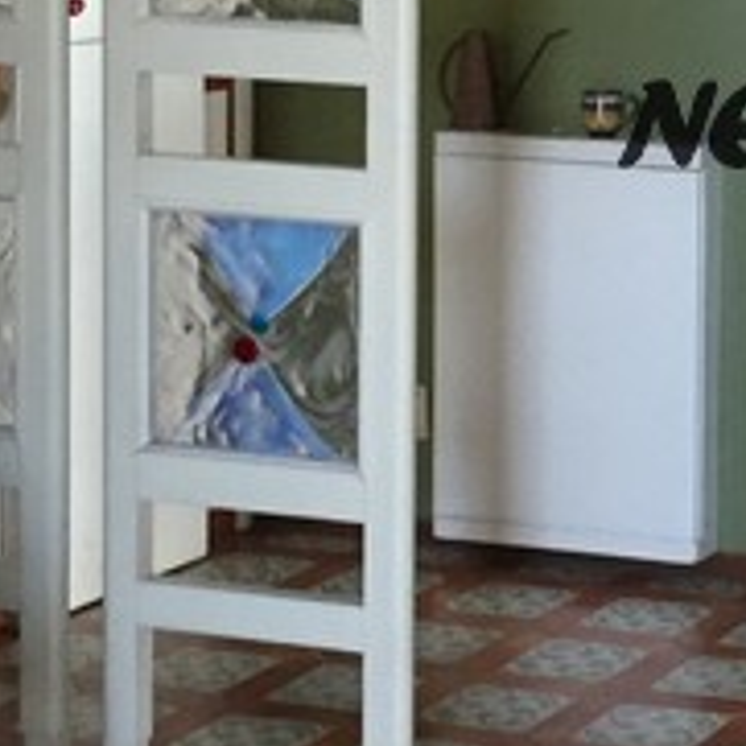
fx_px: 2755
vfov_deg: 15.3
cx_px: 1047
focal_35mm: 113
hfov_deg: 14.6
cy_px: 111
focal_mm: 4.15
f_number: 2.2
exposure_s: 1/33
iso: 250
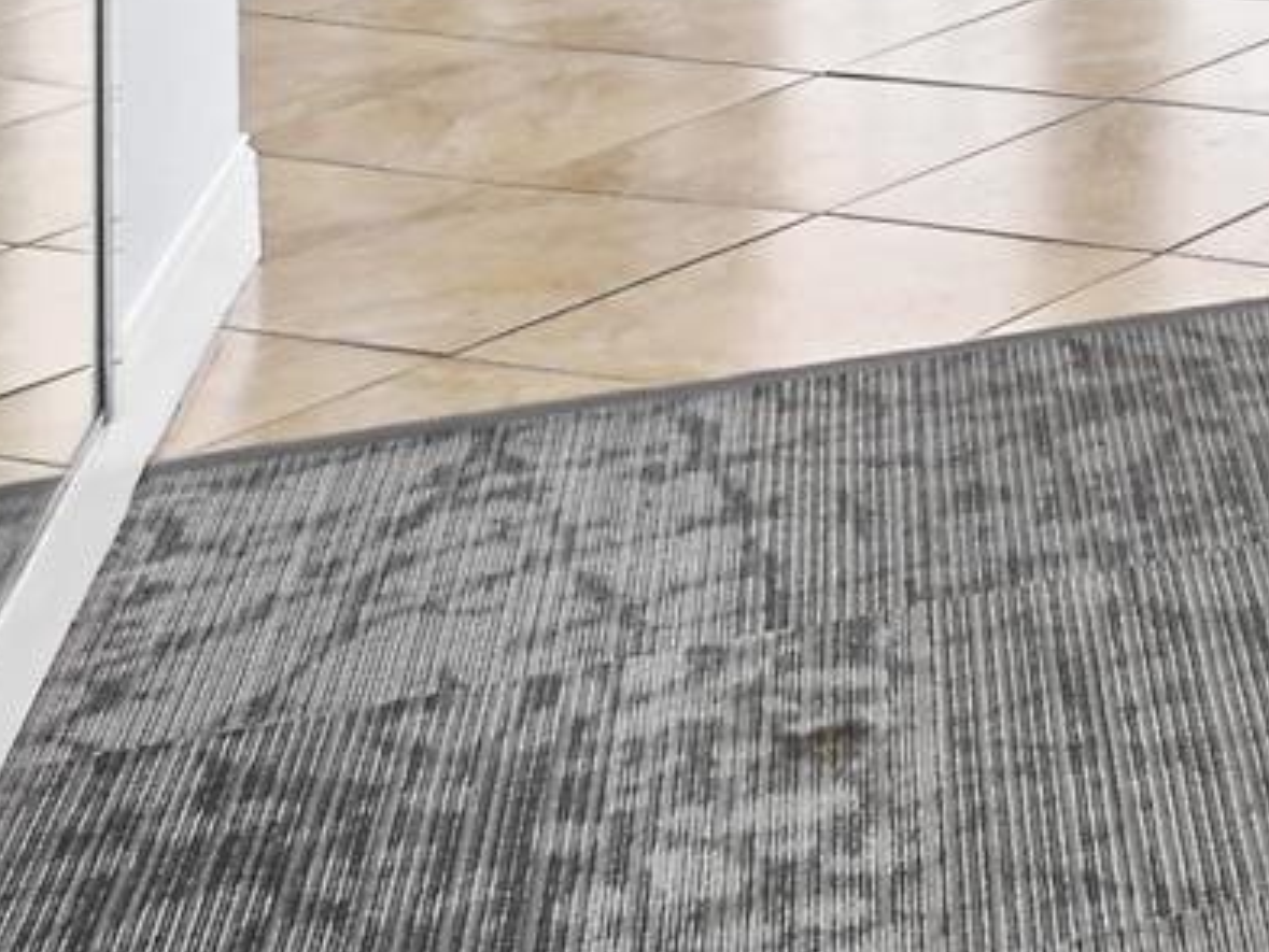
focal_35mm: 89
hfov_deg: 16.3
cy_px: -844
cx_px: 2619
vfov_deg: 14.3
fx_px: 3264
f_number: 4
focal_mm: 7
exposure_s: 1/15
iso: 400
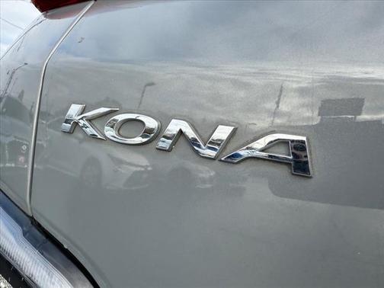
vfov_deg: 56.8
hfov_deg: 71.6
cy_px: 144
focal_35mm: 24
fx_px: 266
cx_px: 192
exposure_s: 1/479
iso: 50
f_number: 2.2
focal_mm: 2.22
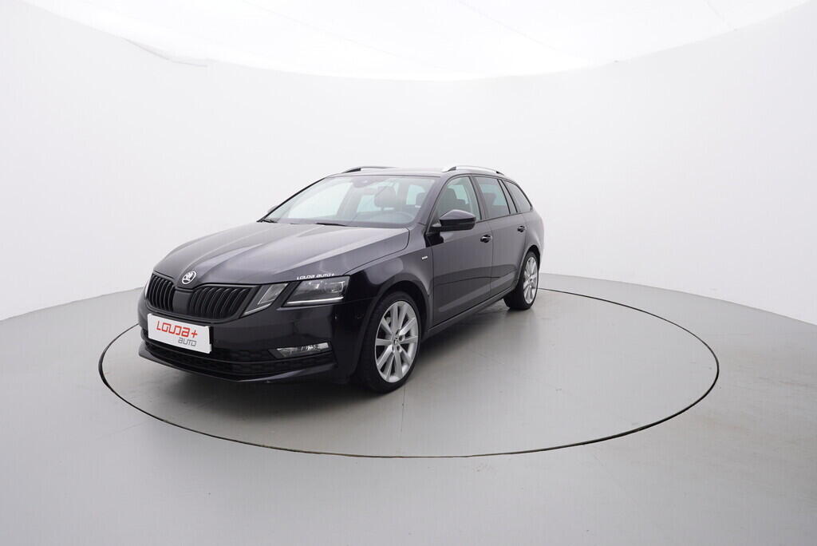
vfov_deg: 56.2
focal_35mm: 22
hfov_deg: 77.3
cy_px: 273
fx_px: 511
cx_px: 408
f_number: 5
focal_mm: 15
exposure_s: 1/80
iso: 200
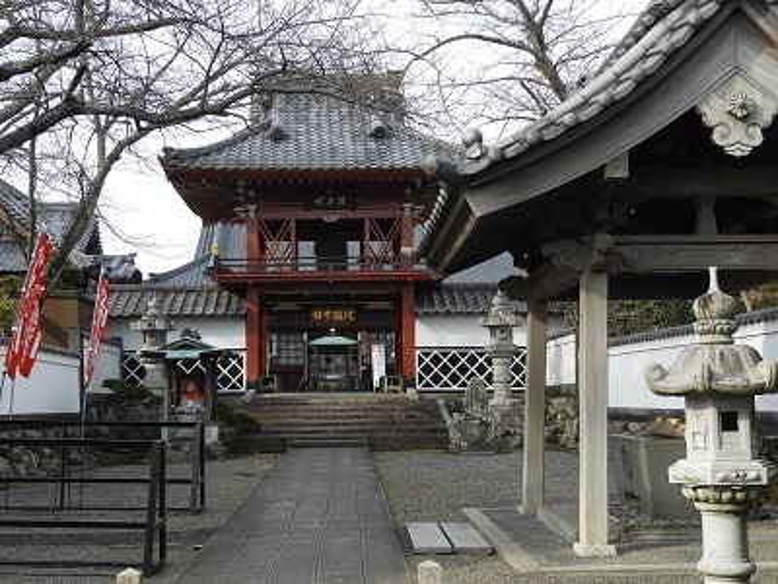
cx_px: 389
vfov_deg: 29.1
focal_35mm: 50
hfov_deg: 38.2
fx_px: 1124
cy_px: 292
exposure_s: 1/250
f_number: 4
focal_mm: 9
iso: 100
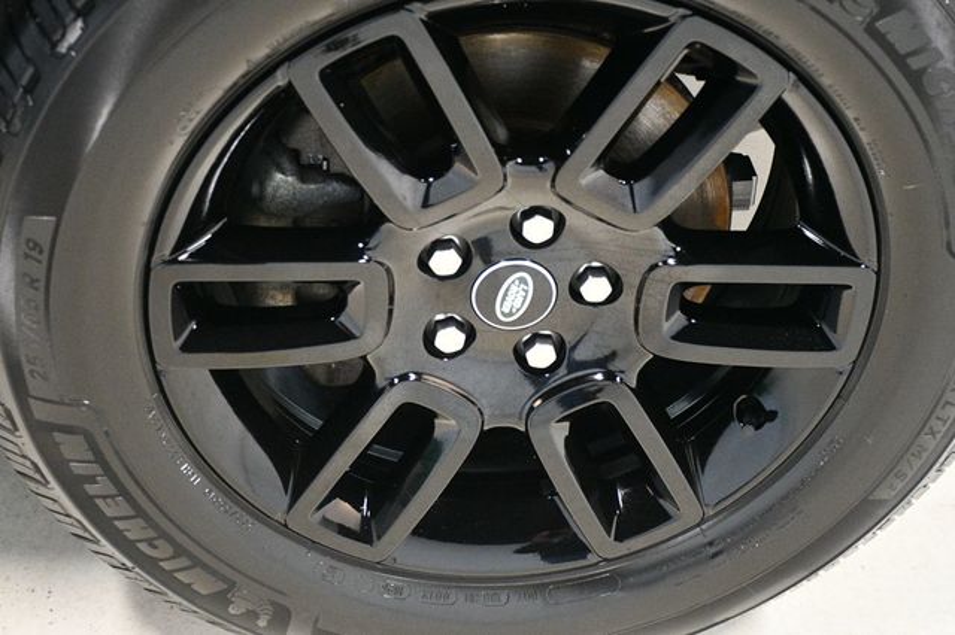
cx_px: 478
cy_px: 318
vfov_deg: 20.3
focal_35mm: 67
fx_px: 1776
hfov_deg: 30.1
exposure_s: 1/60
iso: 5600
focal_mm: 45
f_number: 4.5
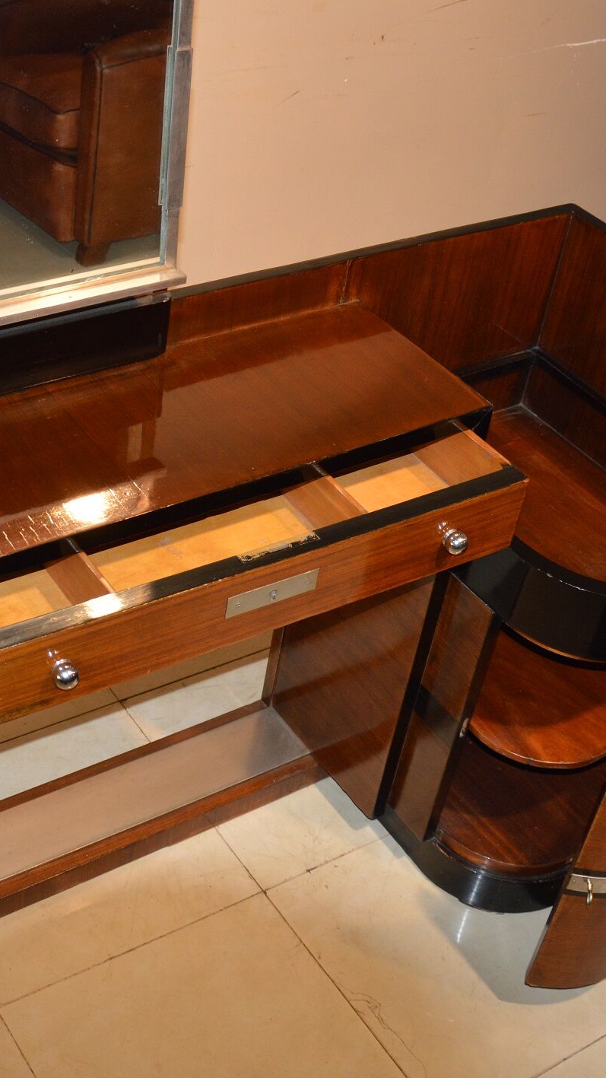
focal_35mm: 48
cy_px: 472
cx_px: 158
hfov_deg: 24.7
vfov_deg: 42.8
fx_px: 1371
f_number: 3.5
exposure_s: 1/60
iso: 400
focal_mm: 18
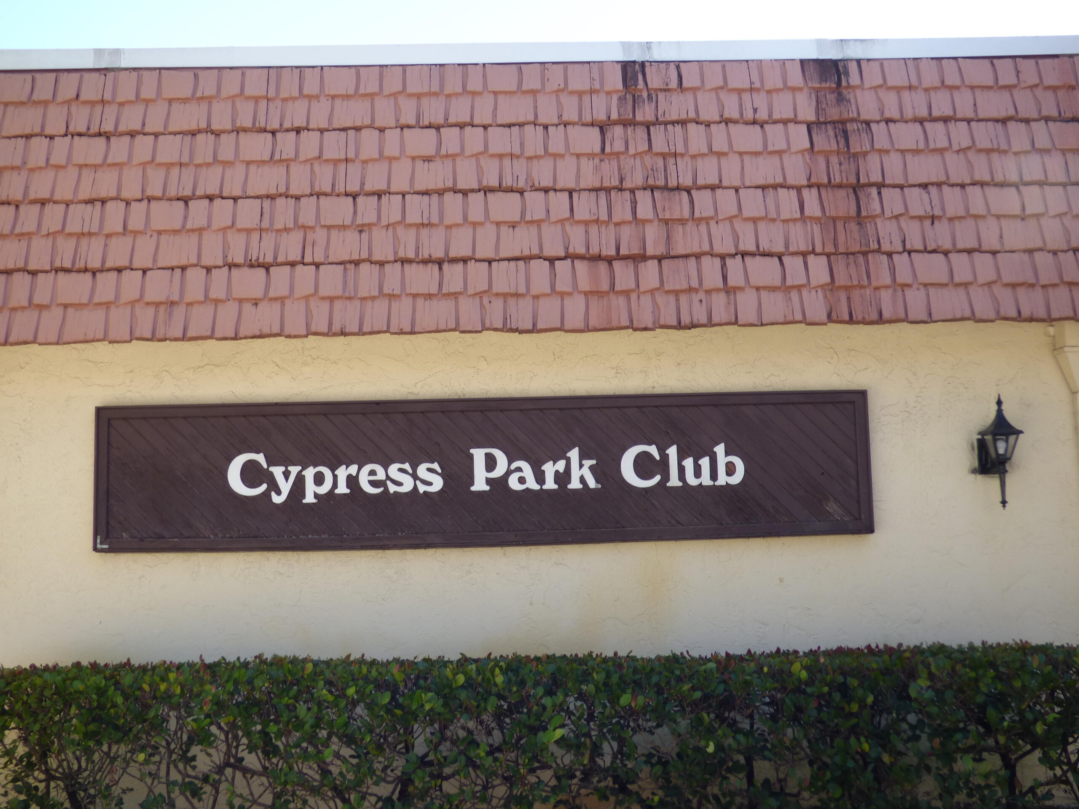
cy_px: 404
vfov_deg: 33.6
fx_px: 1340
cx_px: 540
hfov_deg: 43.9
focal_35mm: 43
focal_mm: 7.37
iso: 100
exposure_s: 1/200
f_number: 3.6
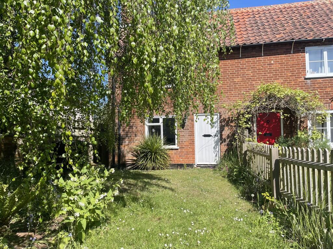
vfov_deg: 54.9
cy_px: 124
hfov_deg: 69.4
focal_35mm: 25
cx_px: 166
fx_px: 240
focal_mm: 5.1
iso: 32
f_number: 1.6
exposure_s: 1/1883
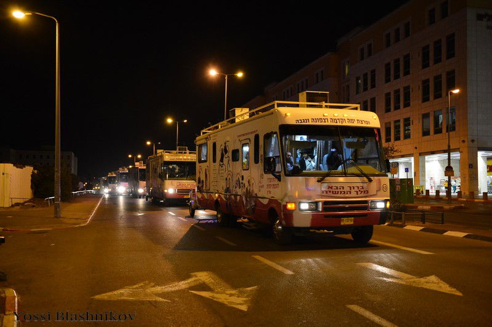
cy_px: 164
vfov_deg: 35.0
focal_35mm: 38
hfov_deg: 50.7
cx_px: 246
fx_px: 519
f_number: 2.8
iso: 3200
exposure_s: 1/125
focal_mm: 38
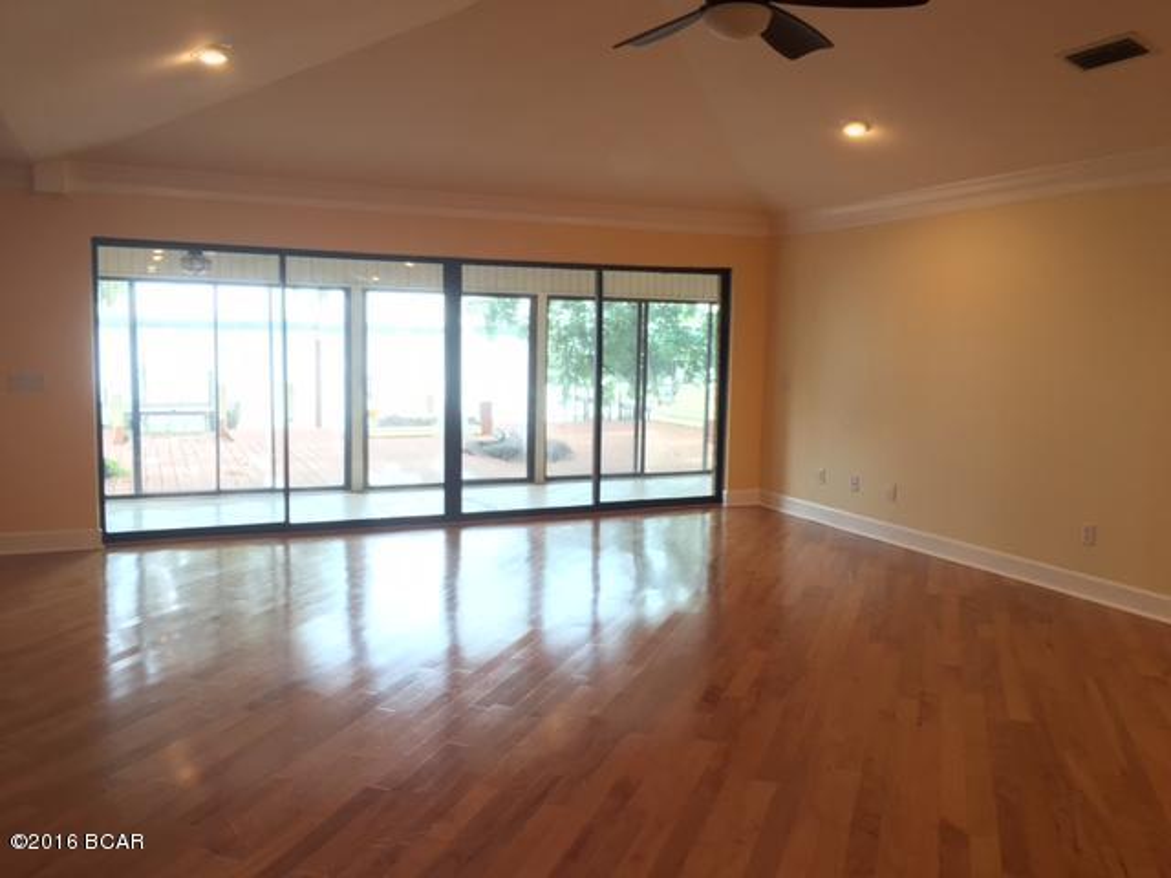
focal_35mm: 29
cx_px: 586
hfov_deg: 61.7
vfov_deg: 48.2
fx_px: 981
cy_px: 439
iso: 64
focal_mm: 4.15
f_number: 2.2
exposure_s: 1/30
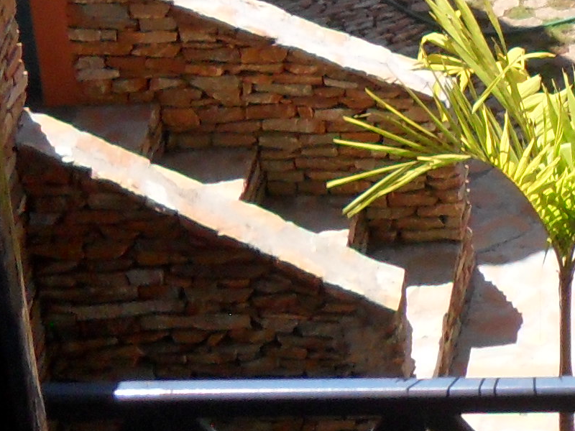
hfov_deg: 10.6
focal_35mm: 175
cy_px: -260
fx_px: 2907
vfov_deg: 8.3
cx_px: 1054
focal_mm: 6.3
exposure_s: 1/125
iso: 80
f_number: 7.6
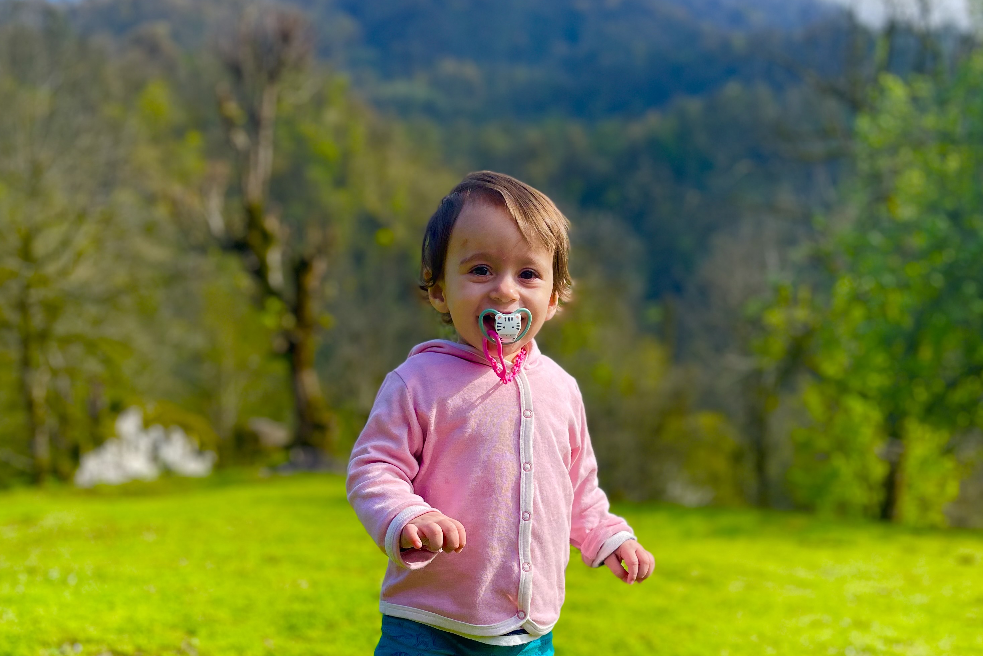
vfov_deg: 35.3
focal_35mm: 37
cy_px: 473
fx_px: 1010
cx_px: 484
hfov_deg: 51.9
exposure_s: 1/2203
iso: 50
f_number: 1.6
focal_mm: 5.1
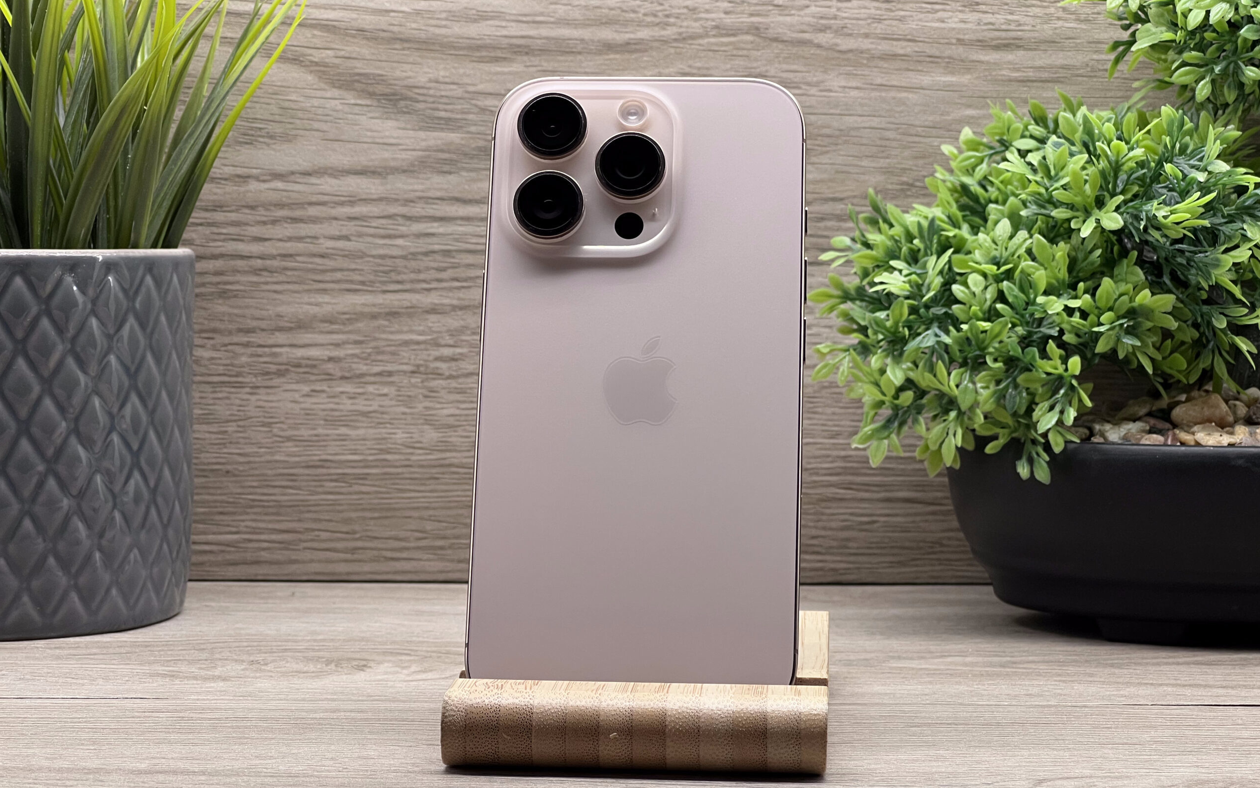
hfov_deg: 25.2
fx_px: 2816
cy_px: 438
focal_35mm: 82
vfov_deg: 15.9
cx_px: 631
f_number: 2.8
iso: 80
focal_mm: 9
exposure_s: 1/100
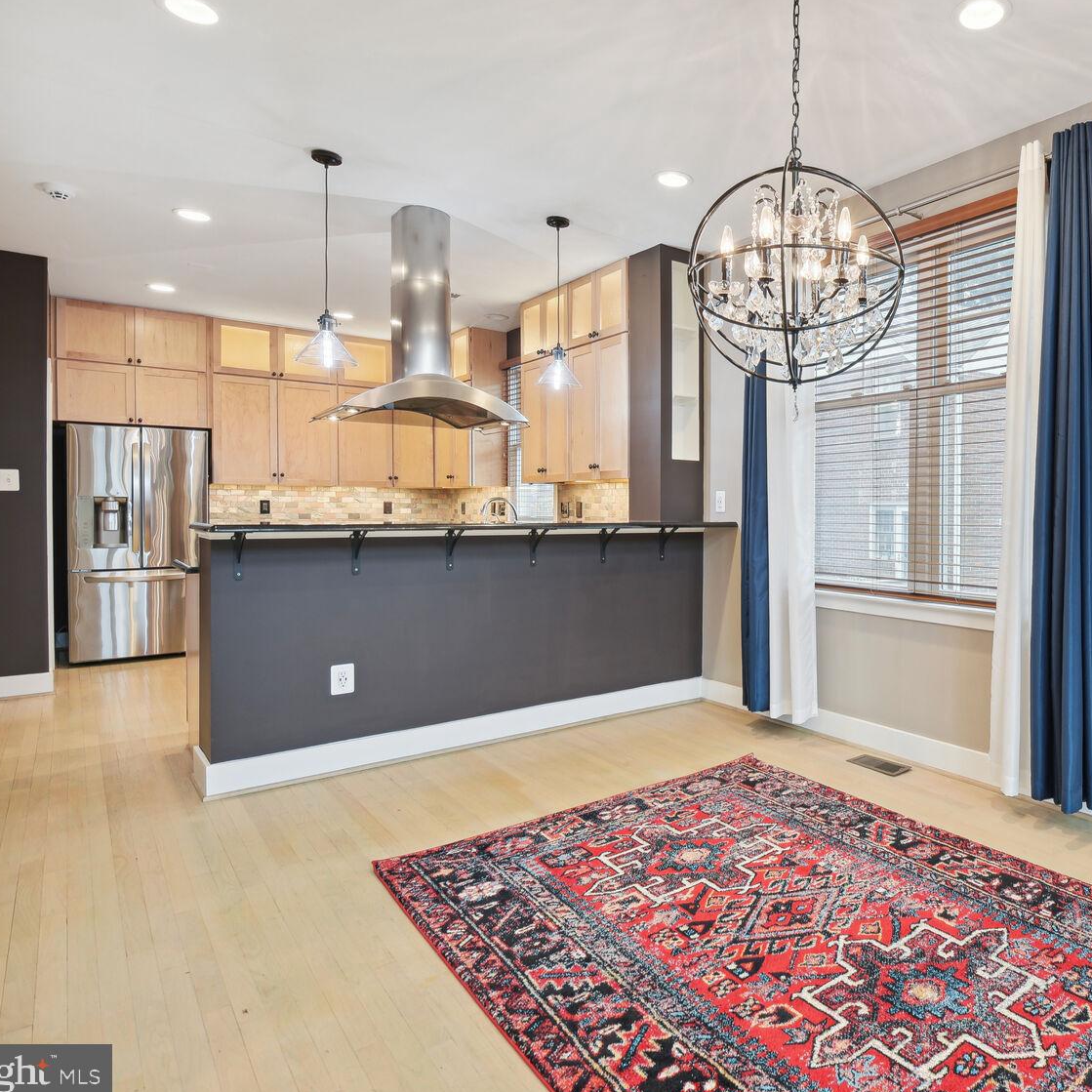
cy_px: 542
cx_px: 773
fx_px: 749
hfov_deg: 68.9
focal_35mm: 21
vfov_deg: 72.1
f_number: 8
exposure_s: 1/5
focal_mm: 16
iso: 400
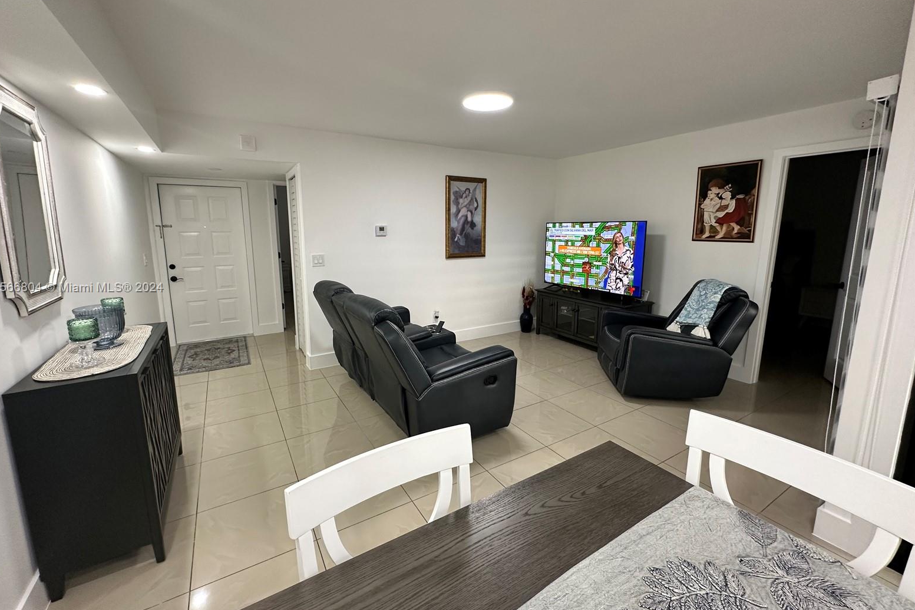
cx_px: 446
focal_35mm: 15
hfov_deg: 100.4
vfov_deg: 77.2
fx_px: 381
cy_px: 288
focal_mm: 2.22
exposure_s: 1/60
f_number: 2.2
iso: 160
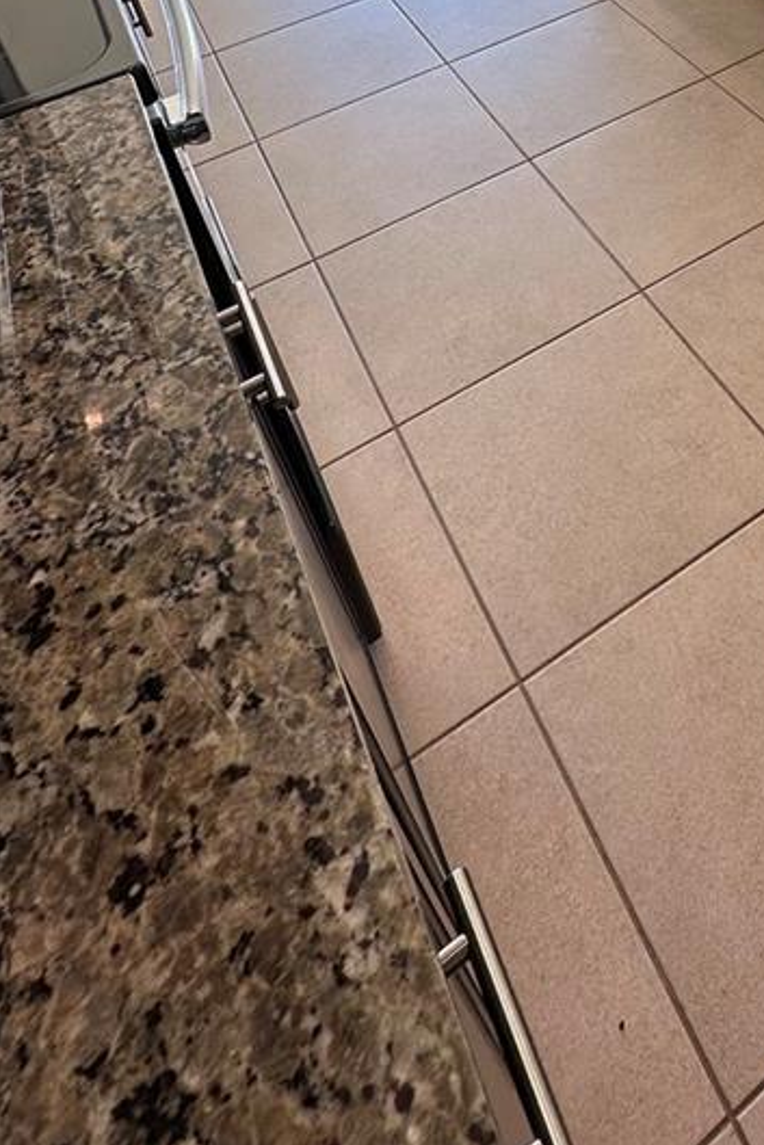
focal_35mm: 33
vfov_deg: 47.2
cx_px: 693
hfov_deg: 37.3
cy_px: -9
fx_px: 1050
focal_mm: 2.22
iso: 40
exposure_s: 1/123
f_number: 2.2
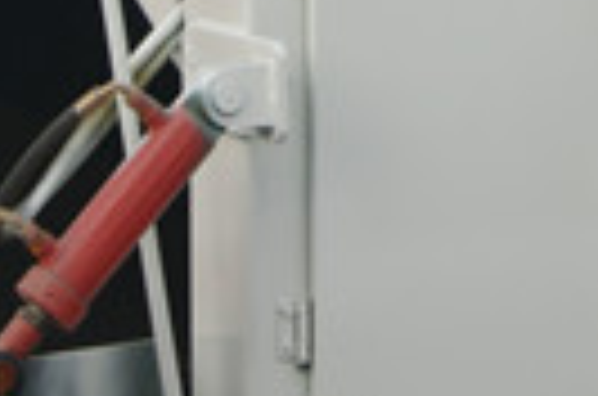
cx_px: 445
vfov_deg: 5.1
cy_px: -488
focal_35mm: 264
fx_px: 4375
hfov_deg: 7.8
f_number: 11
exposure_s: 1/80
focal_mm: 30
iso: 100
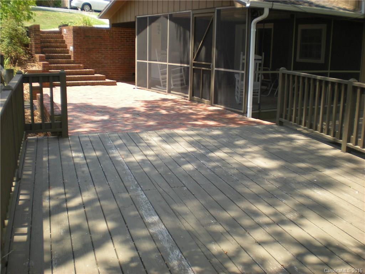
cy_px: 137
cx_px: 182
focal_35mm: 38
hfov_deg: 49.0
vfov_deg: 37.7
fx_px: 401
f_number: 3.1
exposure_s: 1/313
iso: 89
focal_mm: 6.3
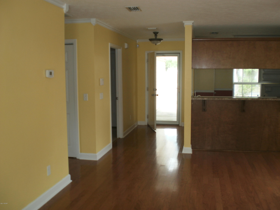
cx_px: 140
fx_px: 291
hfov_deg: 51.4
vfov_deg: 39.7
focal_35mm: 36
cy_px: 105
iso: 100
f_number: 3.1
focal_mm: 6.3
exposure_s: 1/30
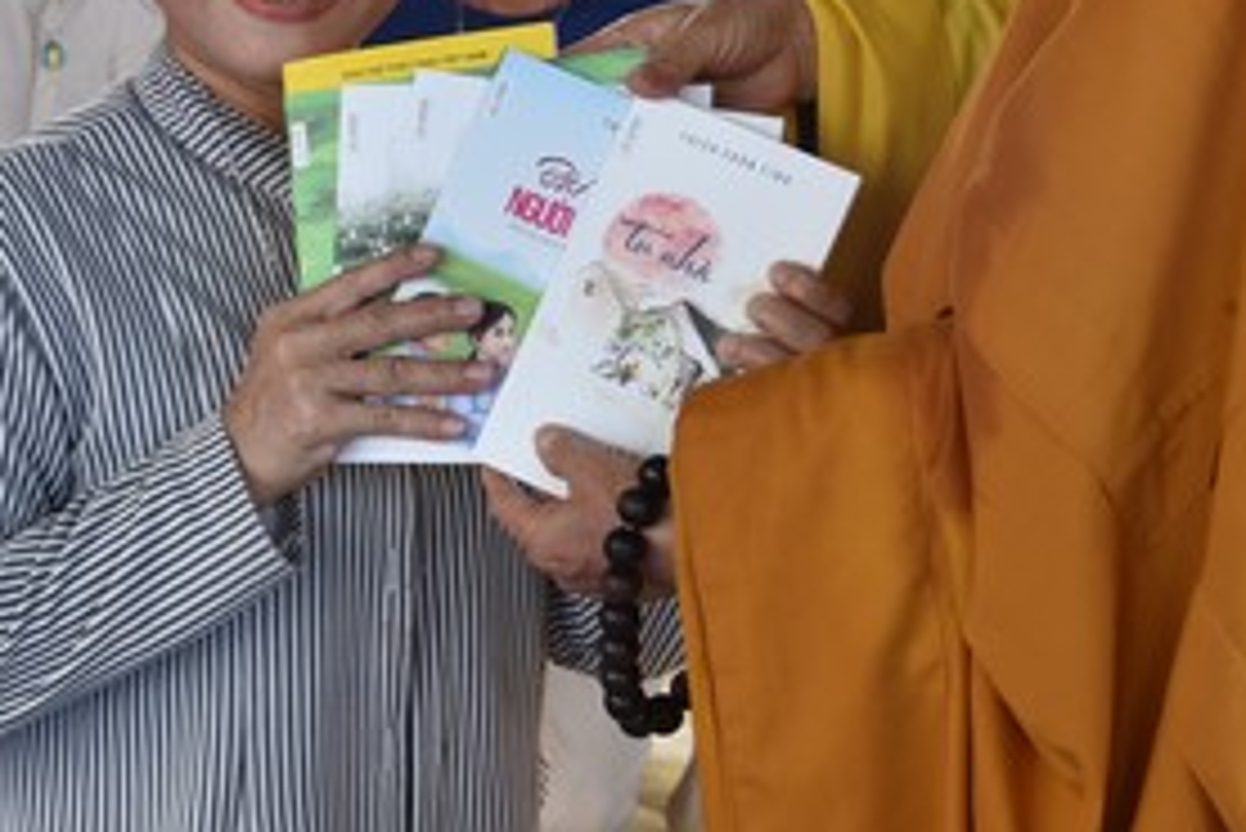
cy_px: -58
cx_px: 450
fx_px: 3740
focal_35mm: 108
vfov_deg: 12.5
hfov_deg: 18.9
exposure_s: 1/160
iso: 400
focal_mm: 46
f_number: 6.3
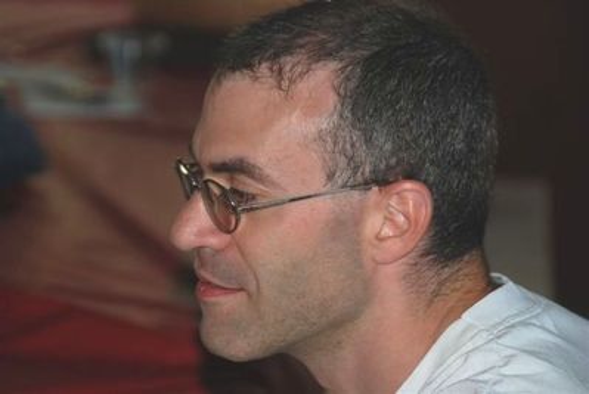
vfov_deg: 4.6
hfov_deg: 6.9
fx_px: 4914
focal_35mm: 300
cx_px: 294
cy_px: 197
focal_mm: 200
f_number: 6.3
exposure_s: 1/60
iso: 100
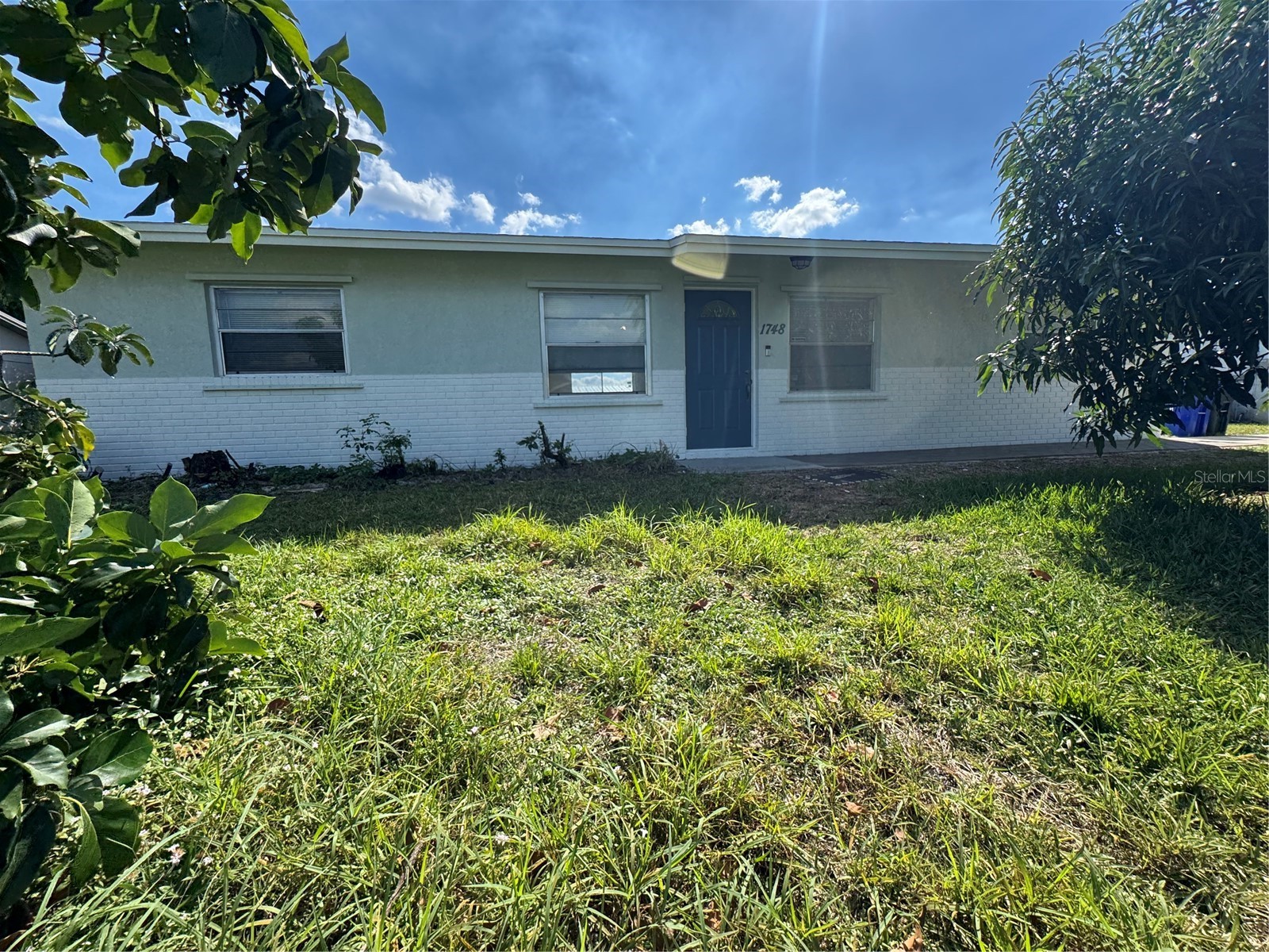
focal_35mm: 14
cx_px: 634
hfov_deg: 102.1
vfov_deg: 85.7
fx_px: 513
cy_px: 476
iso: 50
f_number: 2.2
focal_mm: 2.22
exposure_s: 1/849
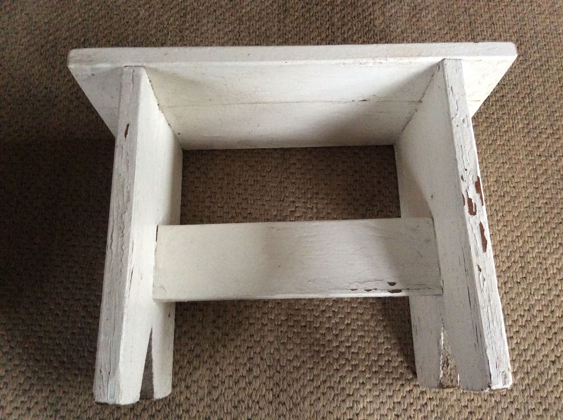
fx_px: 520
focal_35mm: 32
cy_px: 210
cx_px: 282
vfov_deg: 44.1
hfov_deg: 56.9
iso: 320
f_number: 2.4
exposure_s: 1/25
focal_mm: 3.3
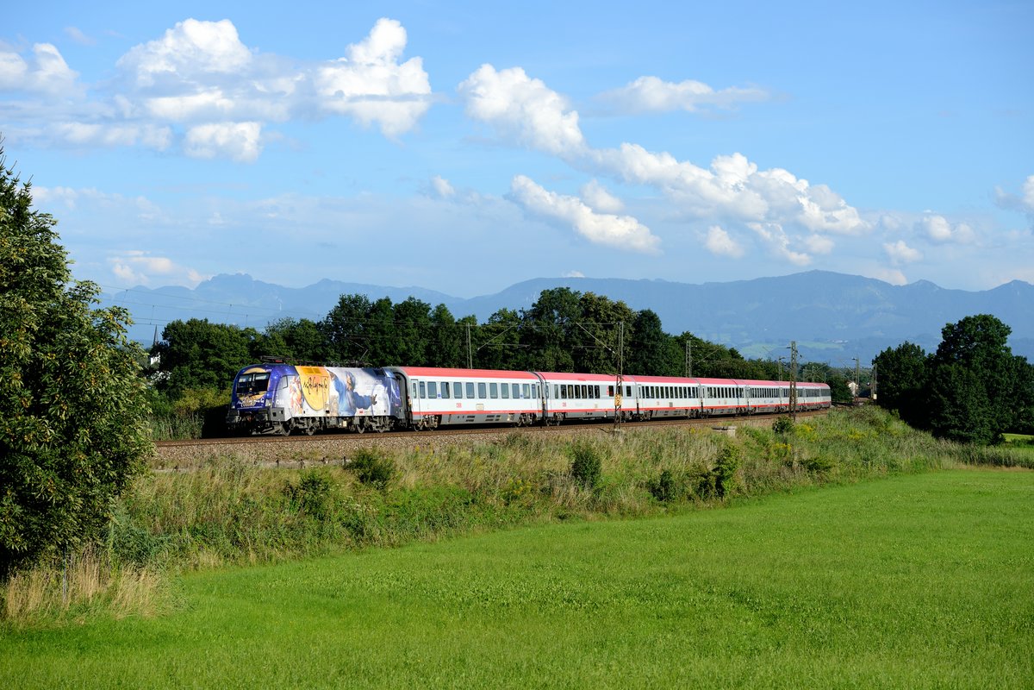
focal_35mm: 75
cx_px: 517
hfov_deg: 27.0
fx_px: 2154
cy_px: 345
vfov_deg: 18.2
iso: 200
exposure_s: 1/1600
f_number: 5.6
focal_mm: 75
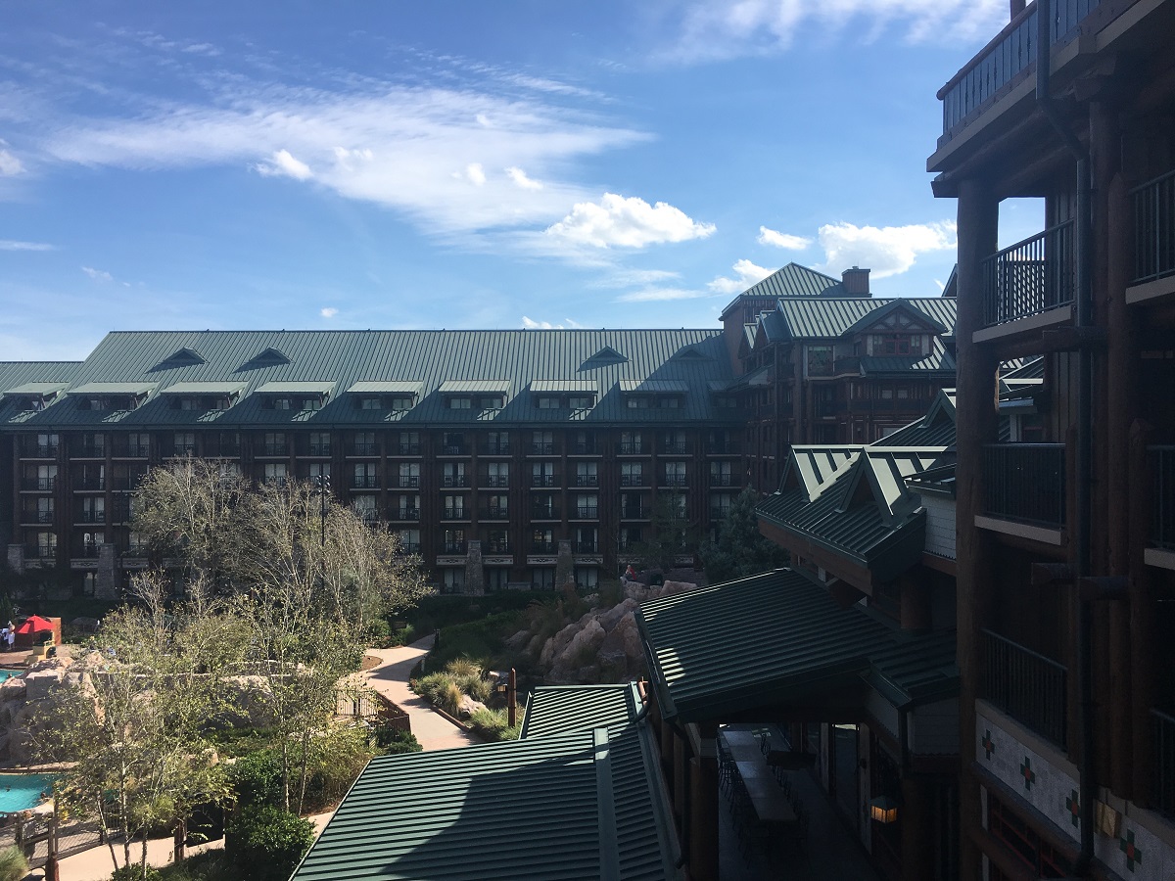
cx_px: 588
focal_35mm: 29
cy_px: 440
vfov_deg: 48.2
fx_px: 984
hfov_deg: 61.7
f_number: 2.2
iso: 25
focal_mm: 4.15
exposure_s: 1/1399
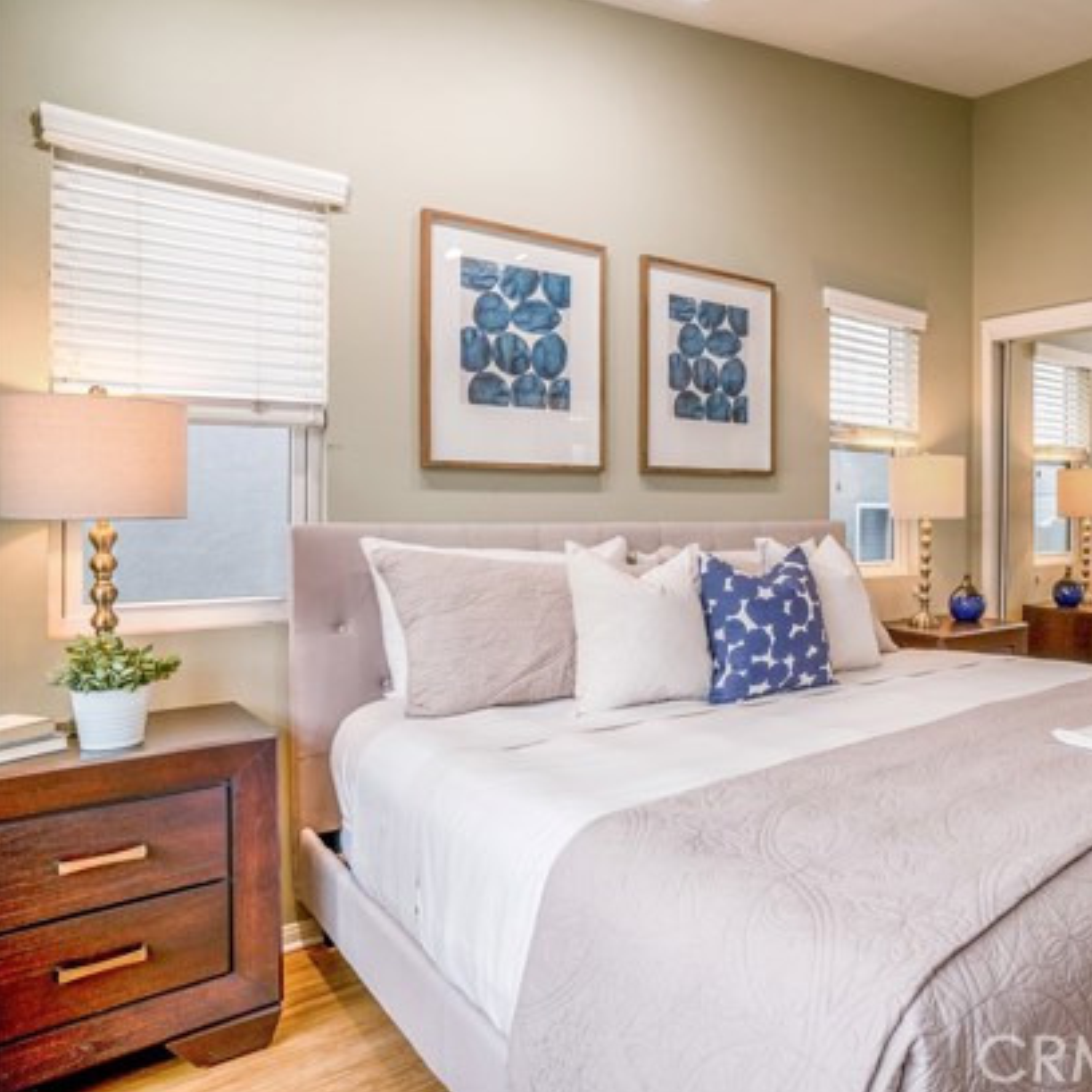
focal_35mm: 24
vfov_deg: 65.0
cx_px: 851
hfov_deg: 60.5
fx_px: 857
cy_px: 526
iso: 250
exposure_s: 1/160
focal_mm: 18
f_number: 8
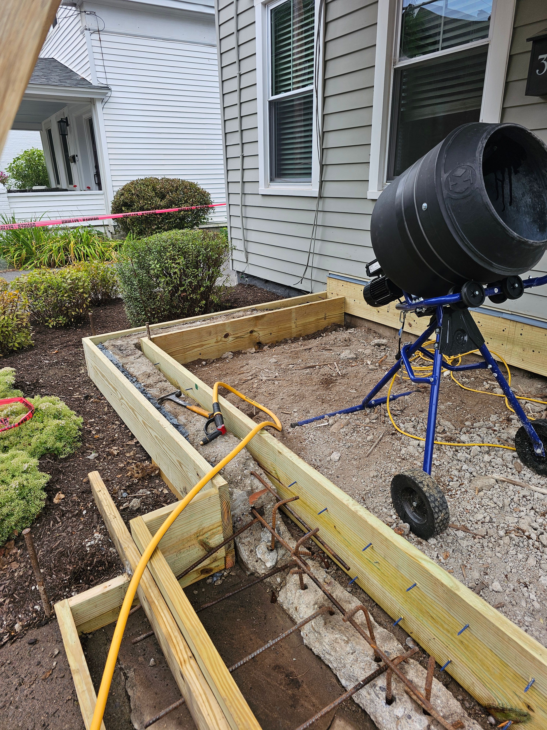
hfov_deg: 58.9
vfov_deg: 73.9
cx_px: 274
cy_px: 365
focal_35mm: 23
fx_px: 485
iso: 12
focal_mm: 6.3
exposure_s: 1/267
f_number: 1.7
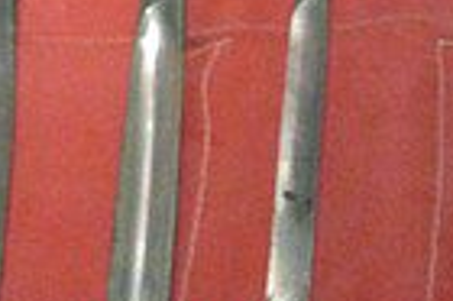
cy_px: -181
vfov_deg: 8.9
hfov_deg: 13.6
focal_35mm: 149
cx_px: 424
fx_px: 1873
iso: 400
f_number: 3.1
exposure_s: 1/10
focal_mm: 4.5
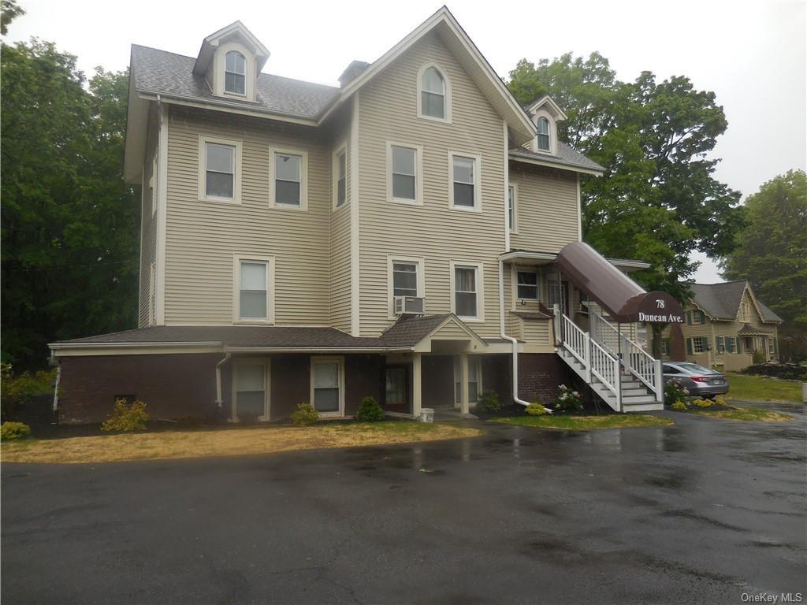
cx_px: 404
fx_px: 583
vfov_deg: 54.9
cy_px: 302
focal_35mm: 25
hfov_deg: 69.4
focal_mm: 4.5
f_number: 3.3
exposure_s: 1/320
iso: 125
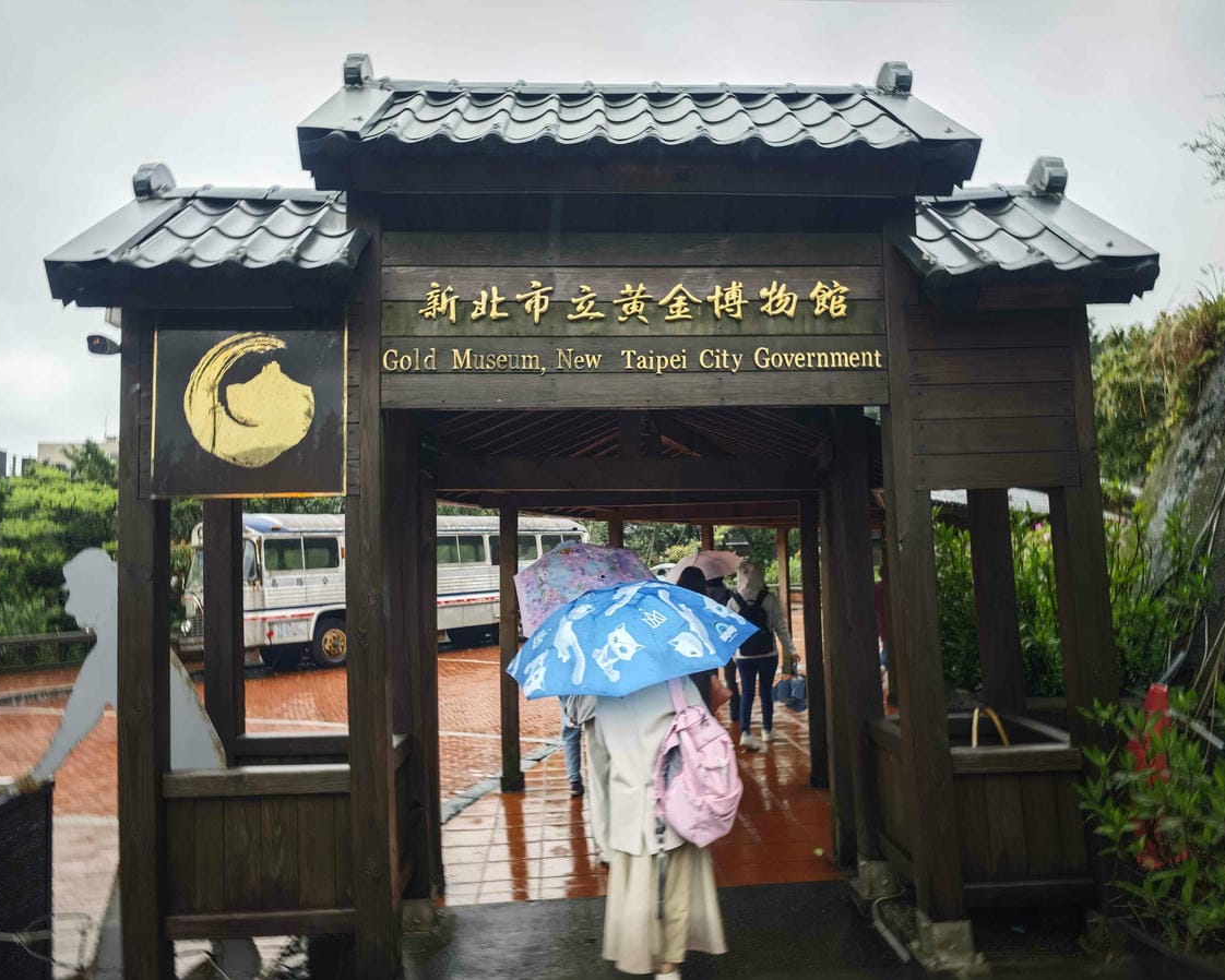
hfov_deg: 70.2
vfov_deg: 58.8
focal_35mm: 24
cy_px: 490
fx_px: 870
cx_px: 586
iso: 400
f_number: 2
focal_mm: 8.72
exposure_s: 1/121
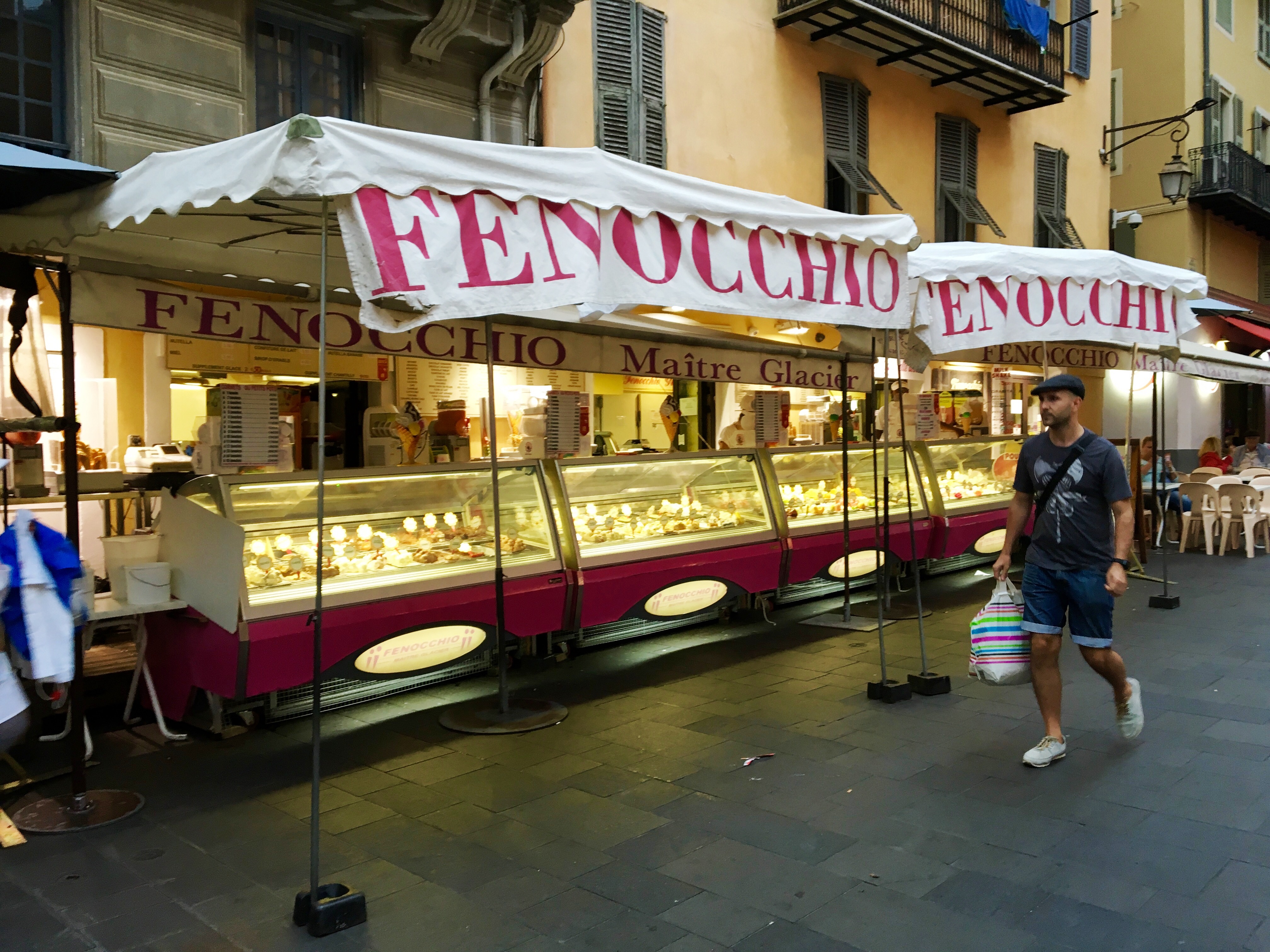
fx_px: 1064
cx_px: 635
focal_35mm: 29
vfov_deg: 48.2
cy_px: 476
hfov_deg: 61.7
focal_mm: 4.15
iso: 80
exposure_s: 1/33
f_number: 2.2
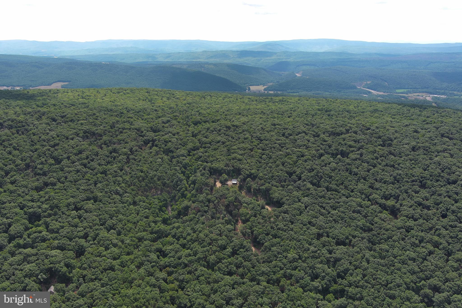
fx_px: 372
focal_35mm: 29
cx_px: 231
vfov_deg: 45.0
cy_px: 154
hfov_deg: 63.7
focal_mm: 10.57
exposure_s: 1/875
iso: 100
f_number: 2.8
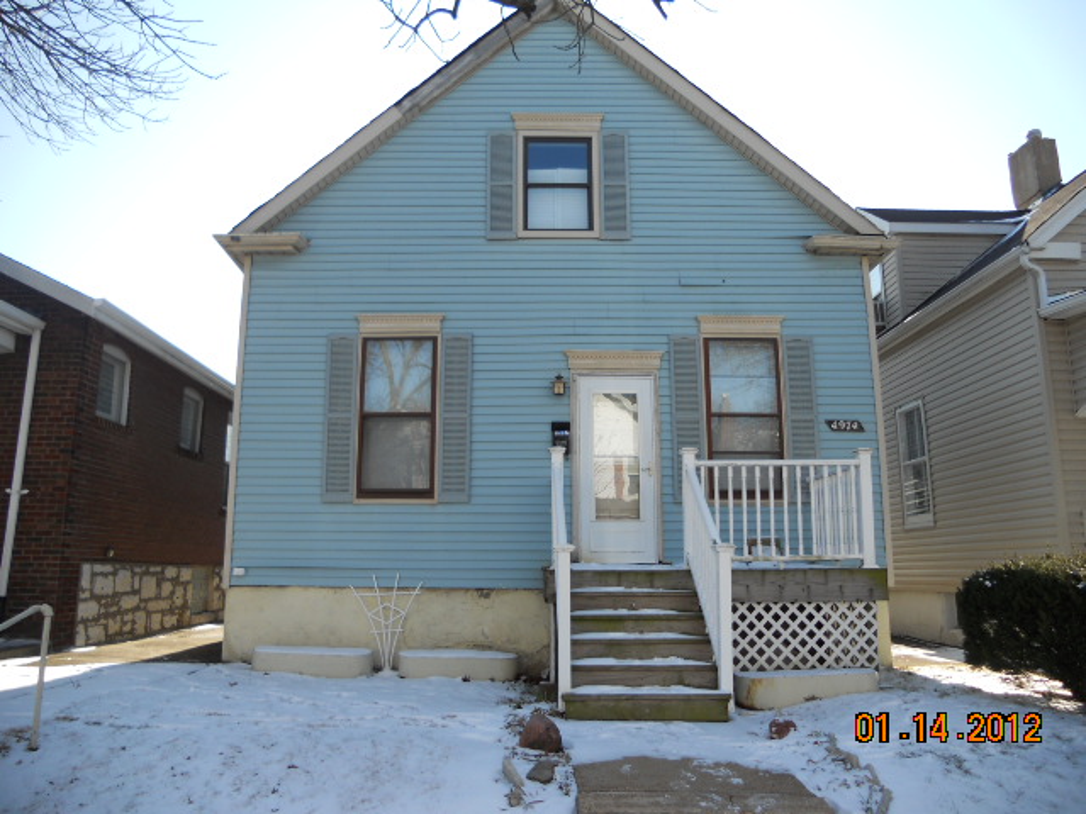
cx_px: 543
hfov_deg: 65.3
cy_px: 407
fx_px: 847
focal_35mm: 27
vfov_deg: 51.4
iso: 80
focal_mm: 4.9
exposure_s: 1/400
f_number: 3.2
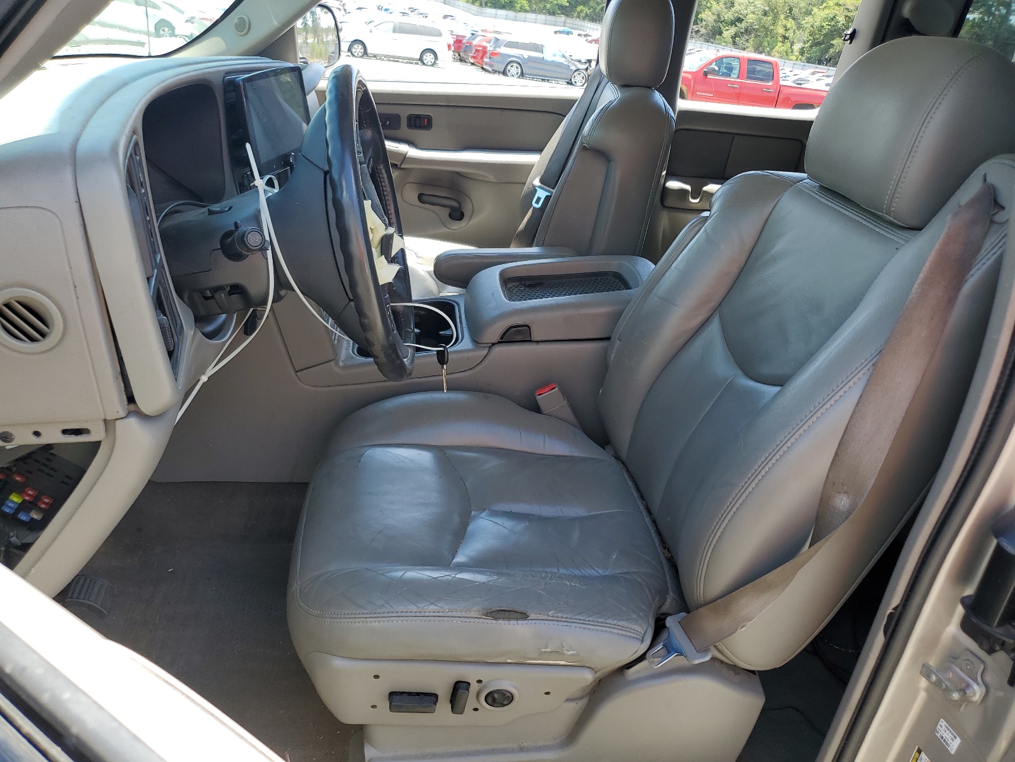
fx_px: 762
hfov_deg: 67.3
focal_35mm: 26
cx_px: 508
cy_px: 381
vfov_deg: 53.1
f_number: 1.5
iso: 50
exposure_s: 1/476
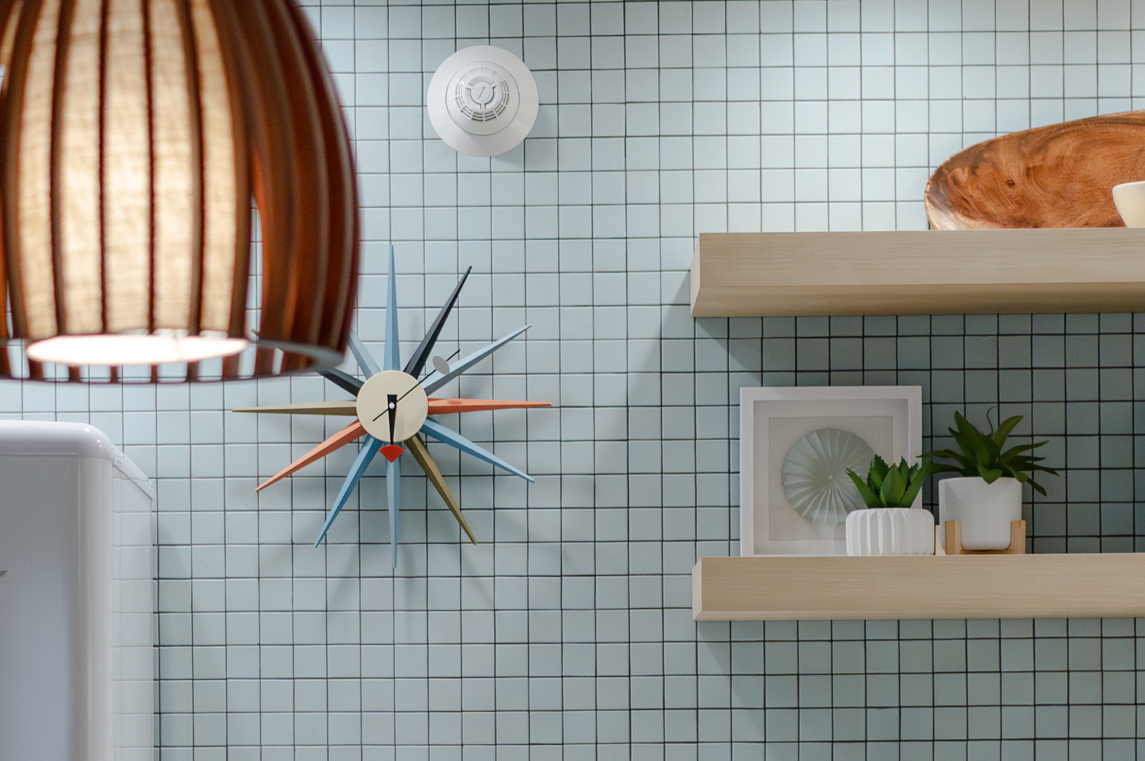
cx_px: 525
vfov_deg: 13.4
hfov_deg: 20.4
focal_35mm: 100
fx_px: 3178
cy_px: 793
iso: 1000
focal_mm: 35
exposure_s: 1/4000
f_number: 1.6
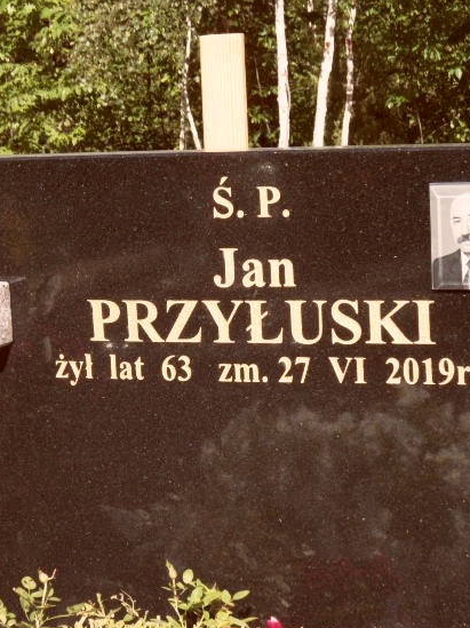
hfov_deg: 13.2
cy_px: 438
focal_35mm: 112
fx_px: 2030
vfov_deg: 17.5
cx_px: 166
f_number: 4
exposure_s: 1/500
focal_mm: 10.3
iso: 80
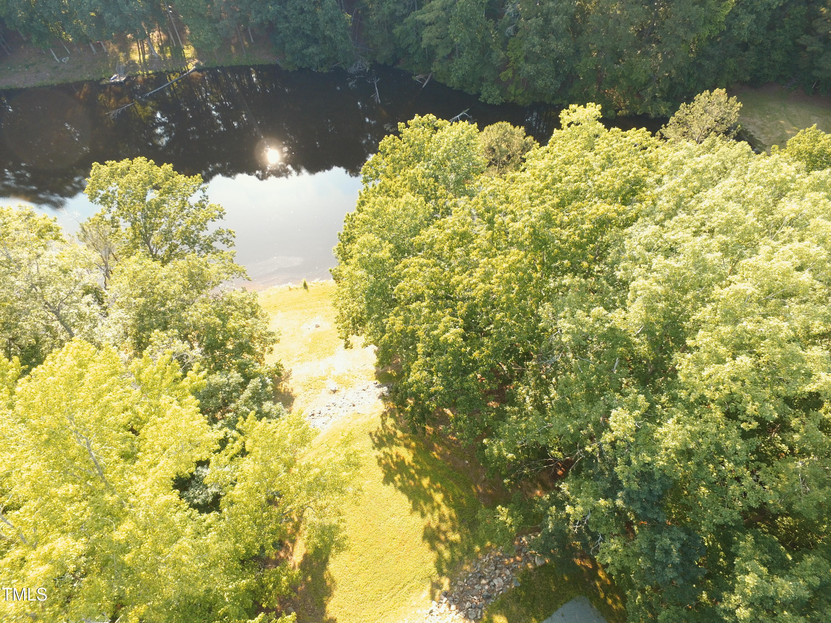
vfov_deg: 66.0
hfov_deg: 81.7
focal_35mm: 20
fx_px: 480
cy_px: 312
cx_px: 416
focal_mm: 3.61
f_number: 2.8
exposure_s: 1/100
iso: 140
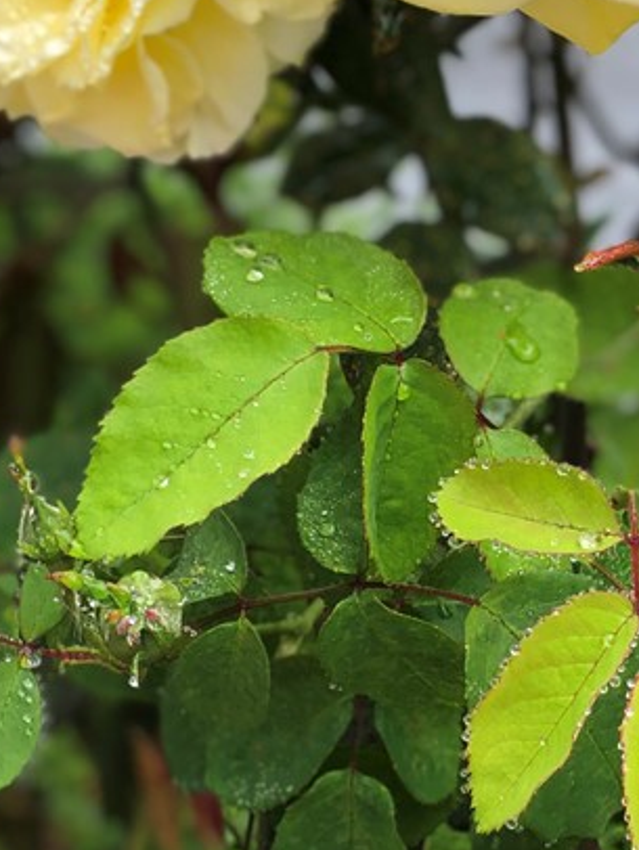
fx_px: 3221
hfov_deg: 11.3
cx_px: 404
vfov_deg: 14.5
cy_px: -197
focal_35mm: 131
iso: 16
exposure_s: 1/170
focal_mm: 6
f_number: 2.4
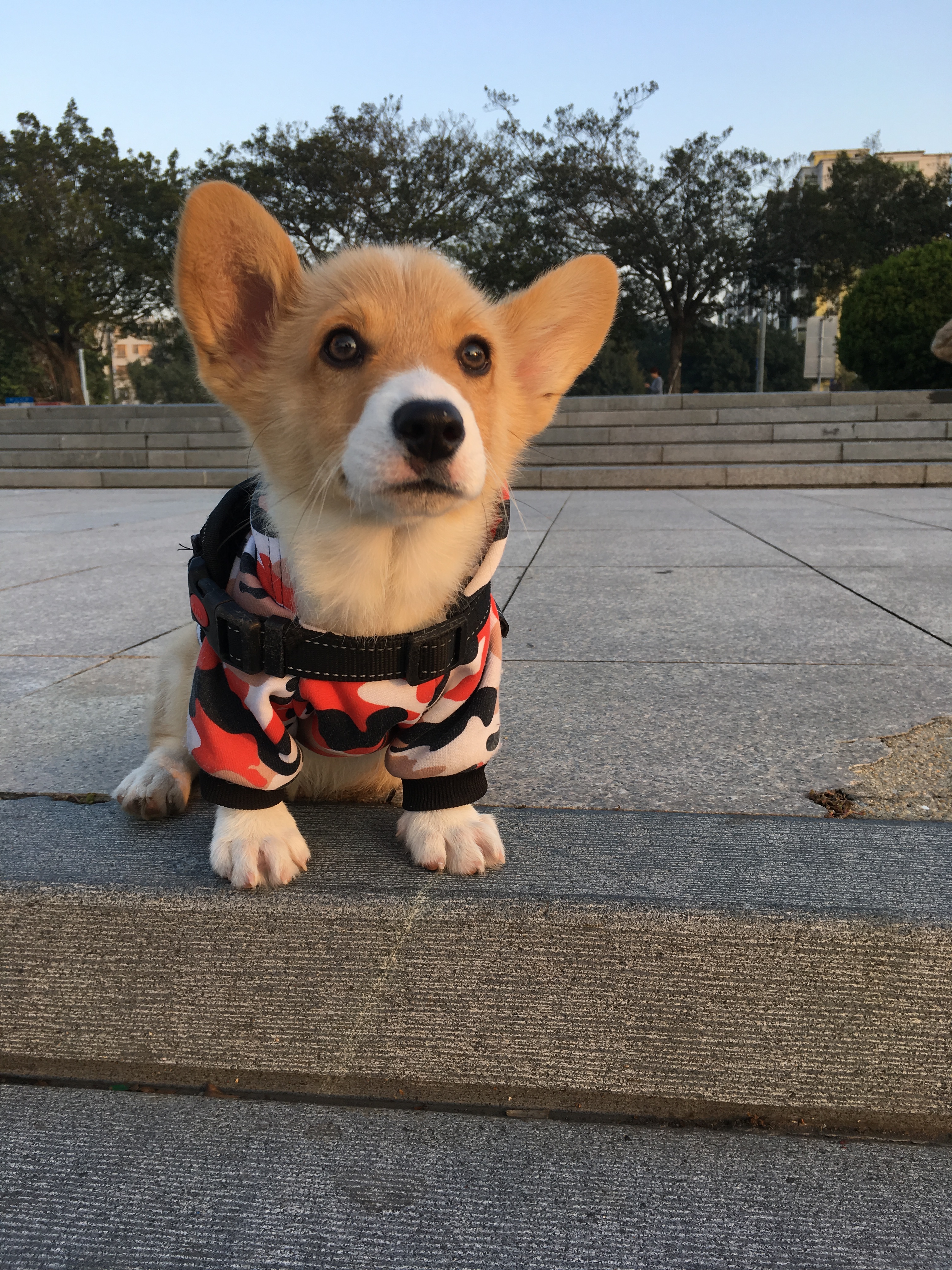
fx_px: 1063
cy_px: 635
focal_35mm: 29
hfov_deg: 48.2
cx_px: 476
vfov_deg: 61.7
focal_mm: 4.15
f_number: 2.2
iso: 25
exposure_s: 1/173
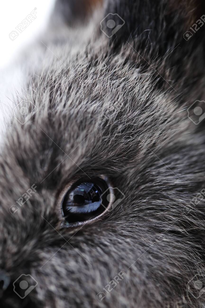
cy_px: 154
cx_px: 102
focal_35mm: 105
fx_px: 898
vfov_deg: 19.5
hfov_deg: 13.0
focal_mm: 105
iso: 250
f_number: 7.1
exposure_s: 1/200
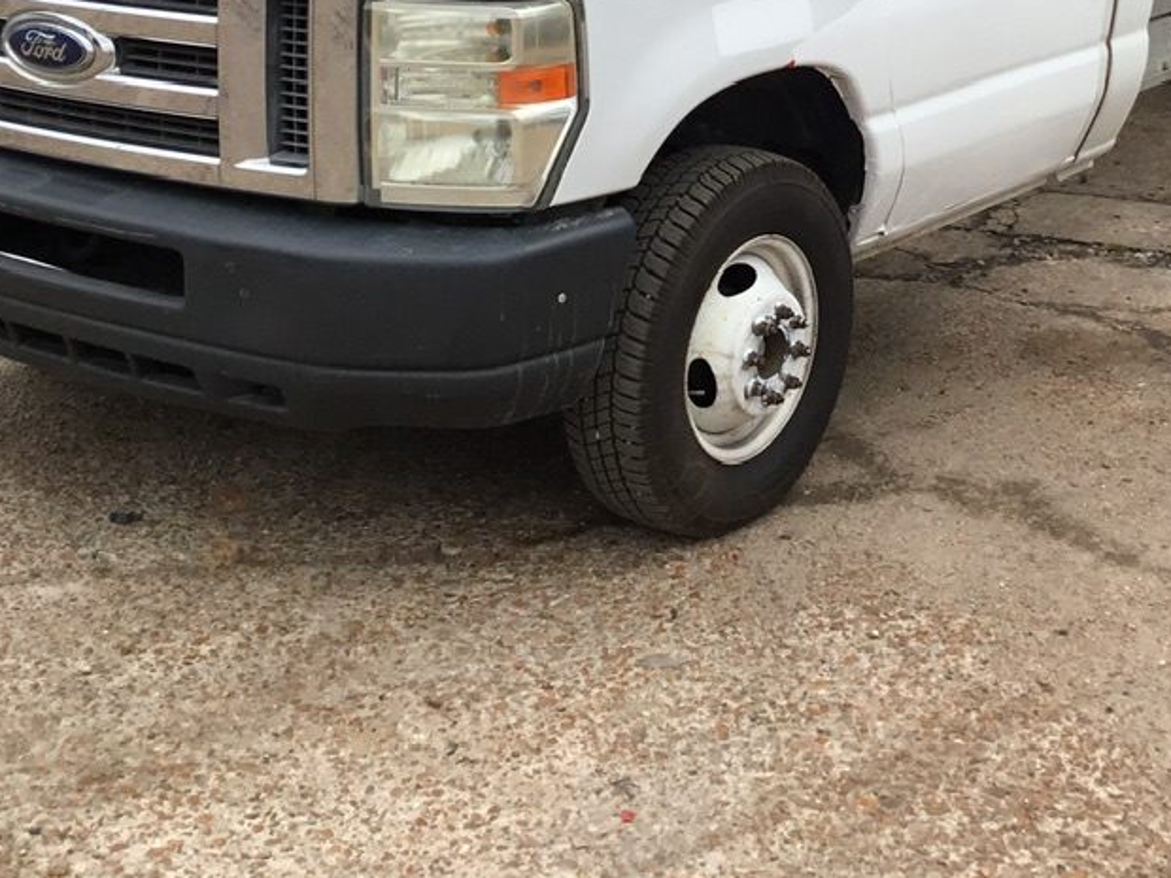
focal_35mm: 64
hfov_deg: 29.9
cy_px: 49
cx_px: 848
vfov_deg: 22.3
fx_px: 2165
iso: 25
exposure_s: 1/536
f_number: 2.4
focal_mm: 3.3
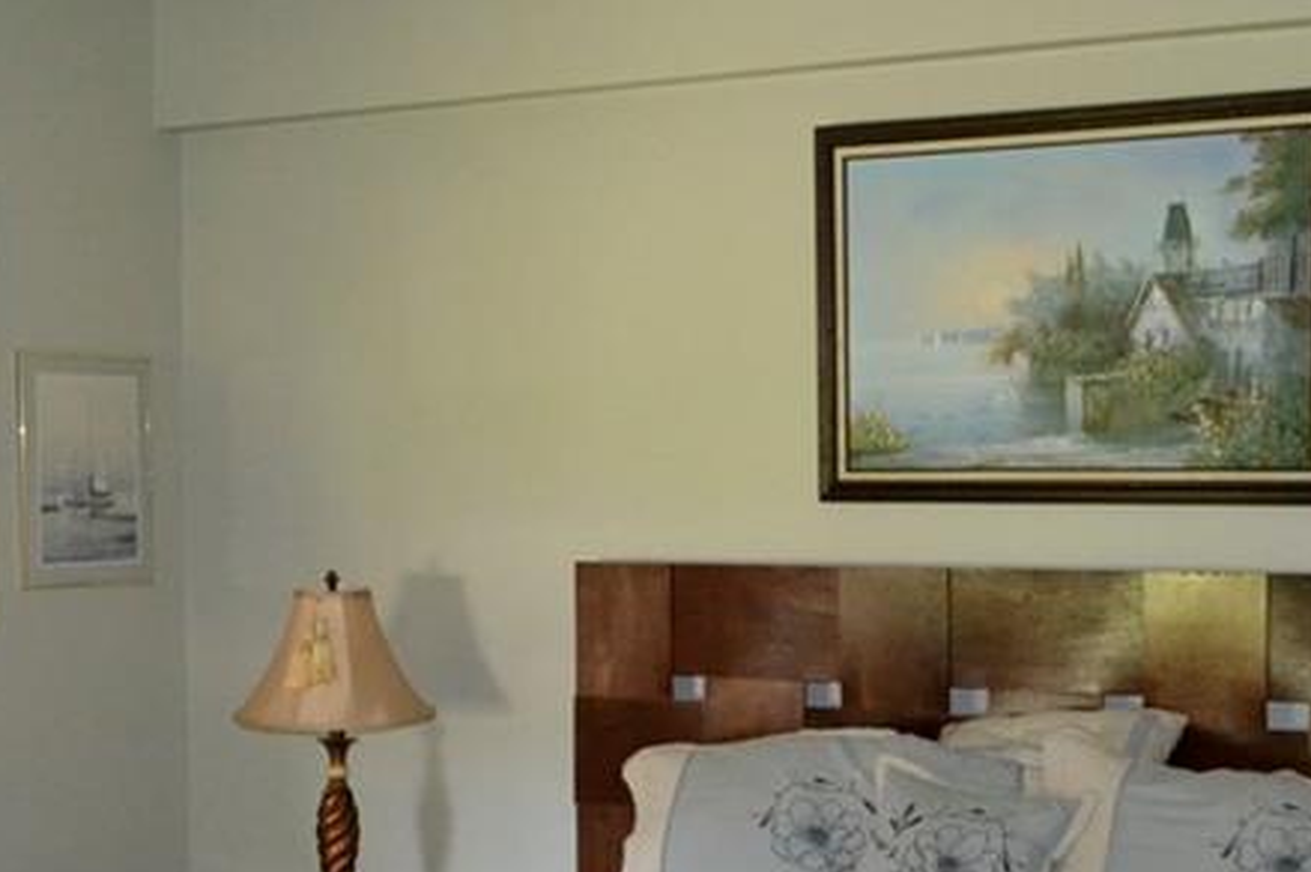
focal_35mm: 63
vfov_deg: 21.3
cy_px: 678
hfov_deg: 31.9
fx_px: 2292
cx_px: 603
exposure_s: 1/60
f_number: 3.5
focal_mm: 18
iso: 2500
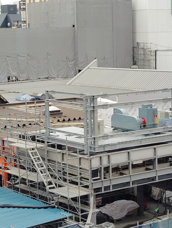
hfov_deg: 49.9
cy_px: 114
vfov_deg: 63.4
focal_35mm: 28
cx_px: 86
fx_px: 185
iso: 88
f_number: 1.8
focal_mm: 4.22
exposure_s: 1/100
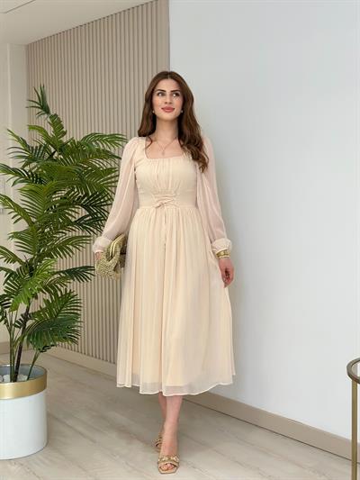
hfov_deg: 30.3
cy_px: 240
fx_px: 665
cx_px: 180
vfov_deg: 39.6
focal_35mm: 48
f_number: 1.78
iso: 80
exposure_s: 1/368
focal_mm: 6.86
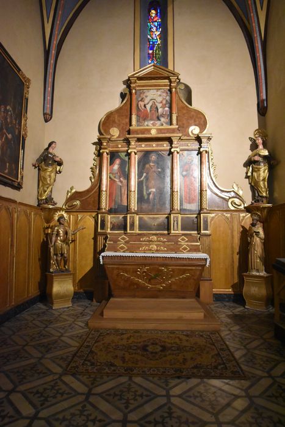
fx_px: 267
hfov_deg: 56.2
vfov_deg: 77.3
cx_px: 142
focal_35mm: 22
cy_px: 214
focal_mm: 15
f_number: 4
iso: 6400
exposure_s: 1/60
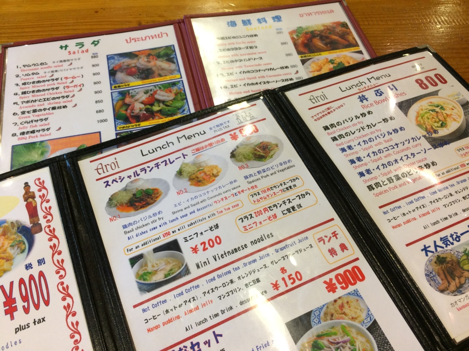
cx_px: 234
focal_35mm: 29
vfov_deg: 48.2
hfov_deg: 61.7
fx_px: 393
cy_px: 176
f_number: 2.2
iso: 160
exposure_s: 1/33
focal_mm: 4.15
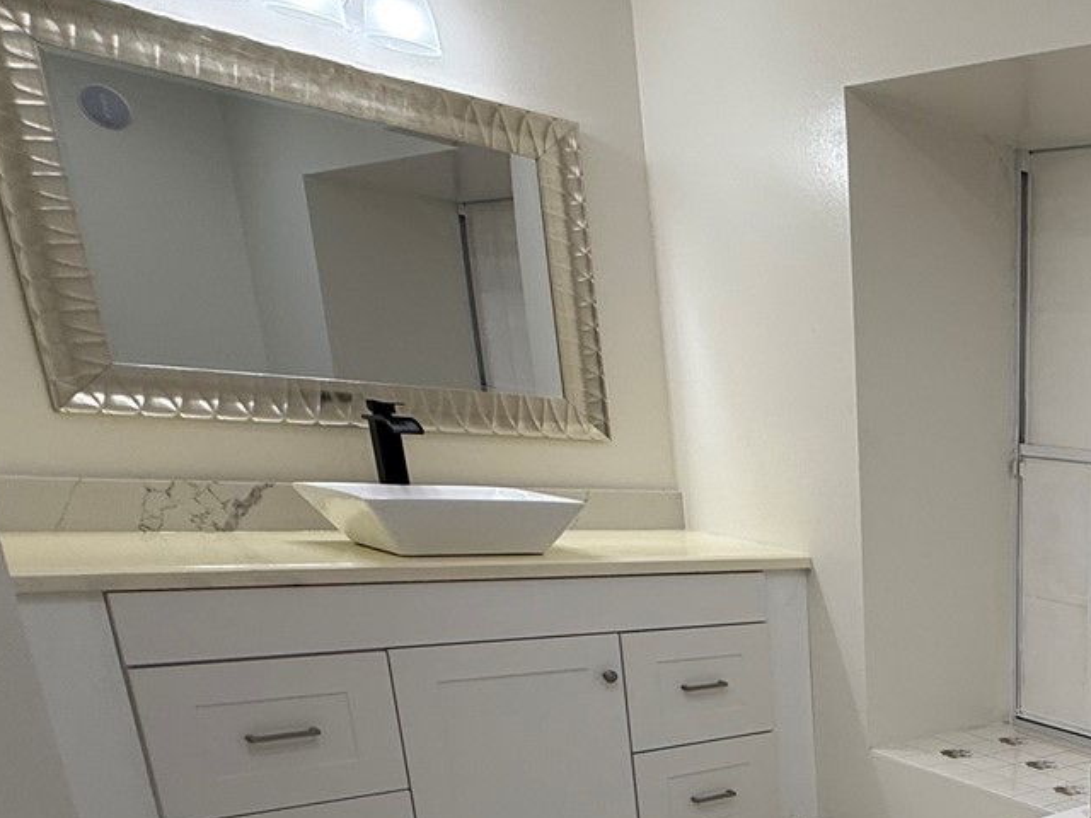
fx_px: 1103
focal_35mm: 35
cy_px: 828
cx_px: 1260
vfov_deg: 36.4
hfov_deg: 40.1
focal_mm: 2.22
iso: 80
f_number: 2.2
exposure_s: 1/120
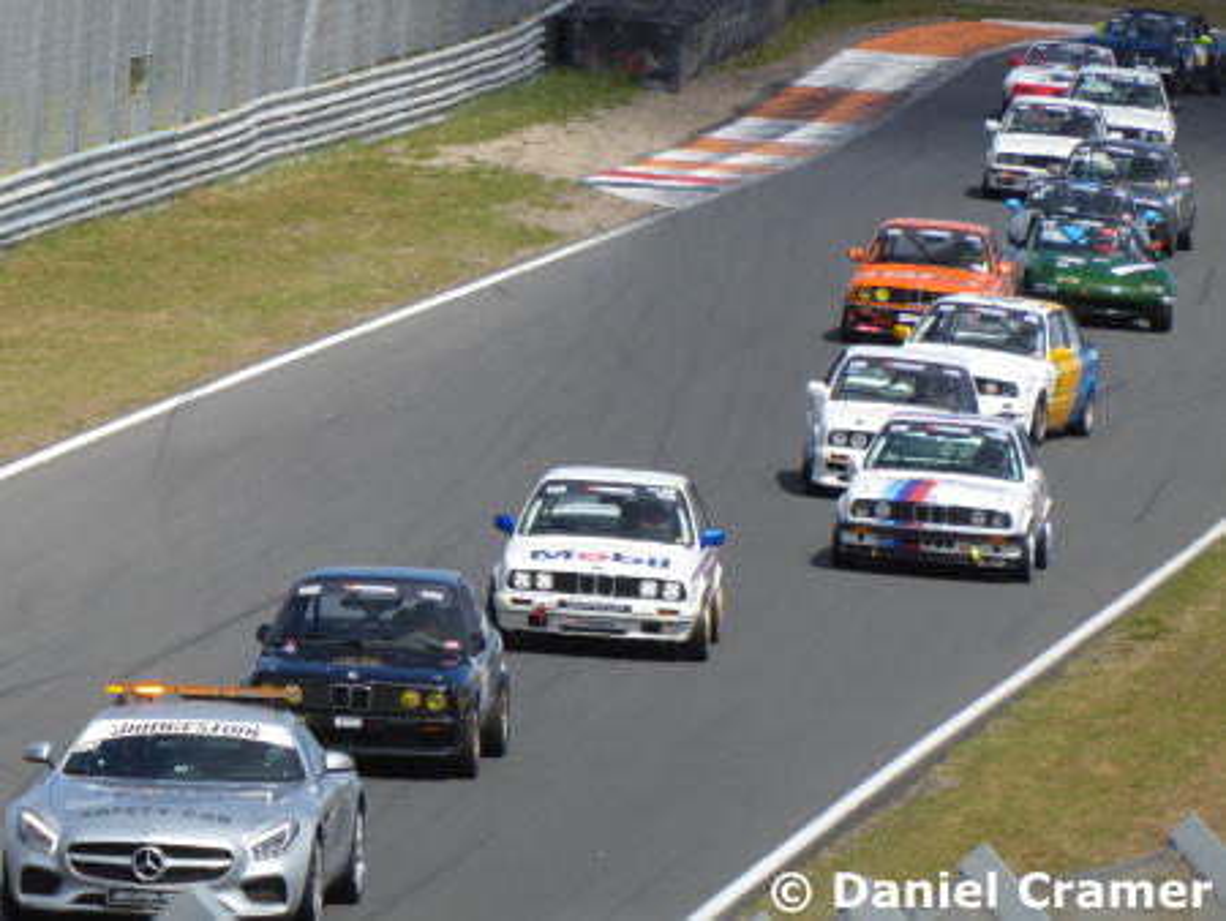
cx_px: 613
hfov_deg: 3.5
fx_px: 20128
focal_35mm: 568
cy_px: 460
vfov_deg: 2.6
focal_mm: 101.7
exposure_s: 1/320
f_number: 6.1
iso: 80
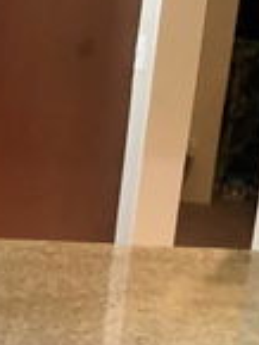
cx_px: -210
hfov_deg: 14.3
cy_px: 176
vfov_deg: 21.5
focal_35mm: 91
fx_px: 906
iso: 400
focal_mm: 3.3
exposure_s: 1/30
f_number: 2.4
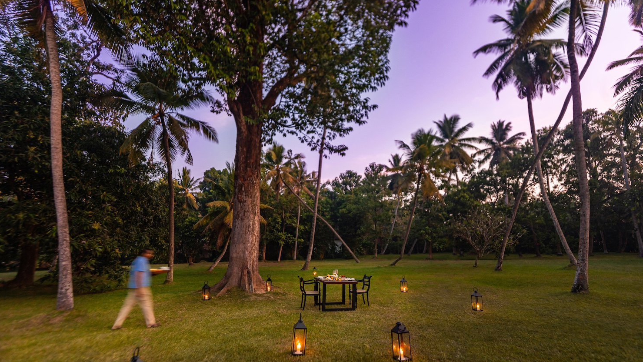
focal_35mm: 17
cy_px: 206
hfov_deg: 95.9
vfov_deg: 63.6
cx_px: 325
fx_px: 290
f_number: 4
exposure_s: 1/8
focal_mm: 16
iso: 200
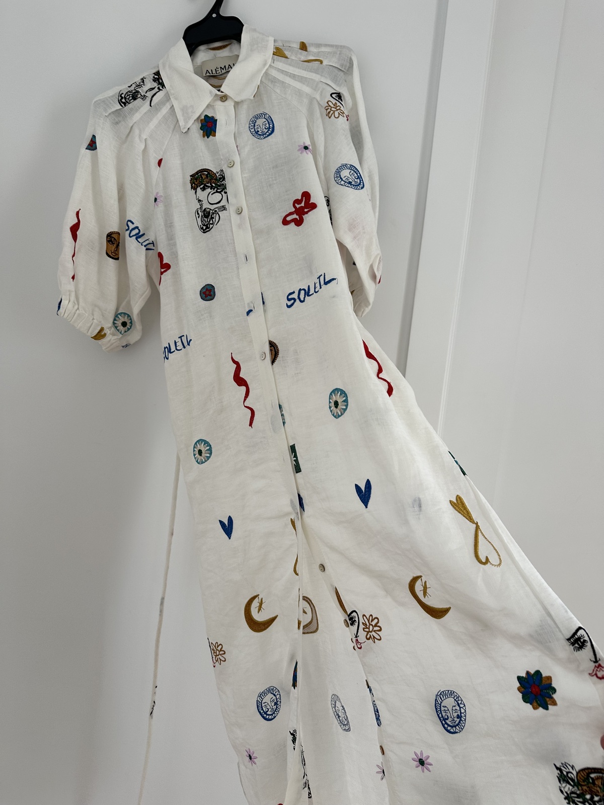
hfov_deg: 56.8
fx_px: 558
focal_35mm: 24
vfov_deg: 71.6
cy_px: 402
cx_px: 302
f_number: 1.78
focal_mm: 6.86
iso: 64
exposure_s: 1/121
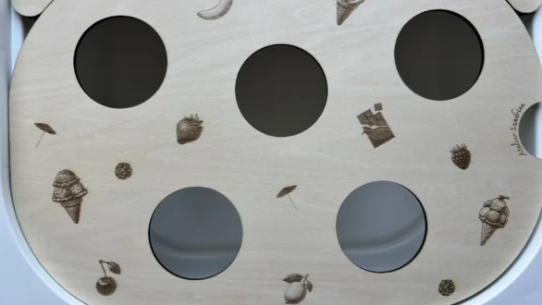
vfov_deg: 40.2
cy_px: 156
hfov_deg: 66.0
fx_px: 417
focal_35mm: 29
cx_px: 274
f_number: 1.6
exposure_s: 1/121
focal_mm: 5.96
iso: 50
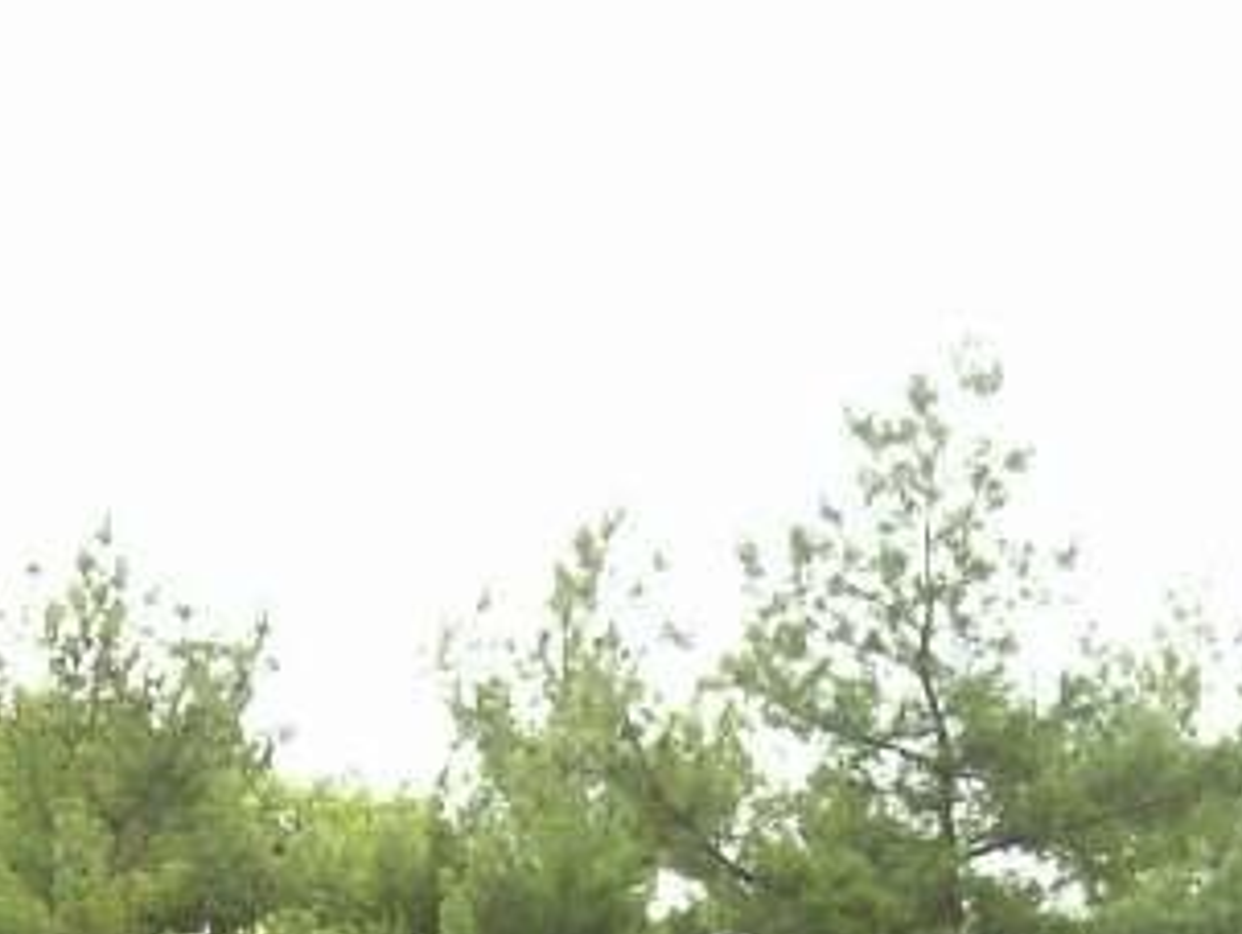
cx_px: 674
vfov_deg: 11.5
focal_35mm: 122
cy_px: 1494
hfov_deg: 16.1
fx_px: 4381
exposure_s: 1/872
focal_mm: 6
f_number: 2.7
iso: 140
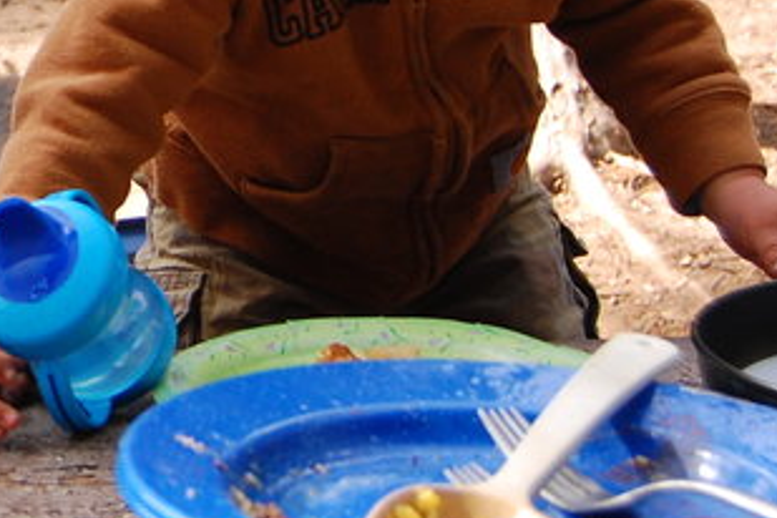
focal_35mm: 159
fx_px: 3431
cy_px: -77
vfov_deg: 8.6
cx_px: -334
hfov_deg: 12.4
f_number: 7.1
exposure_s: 1/200
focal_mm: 32
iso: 400
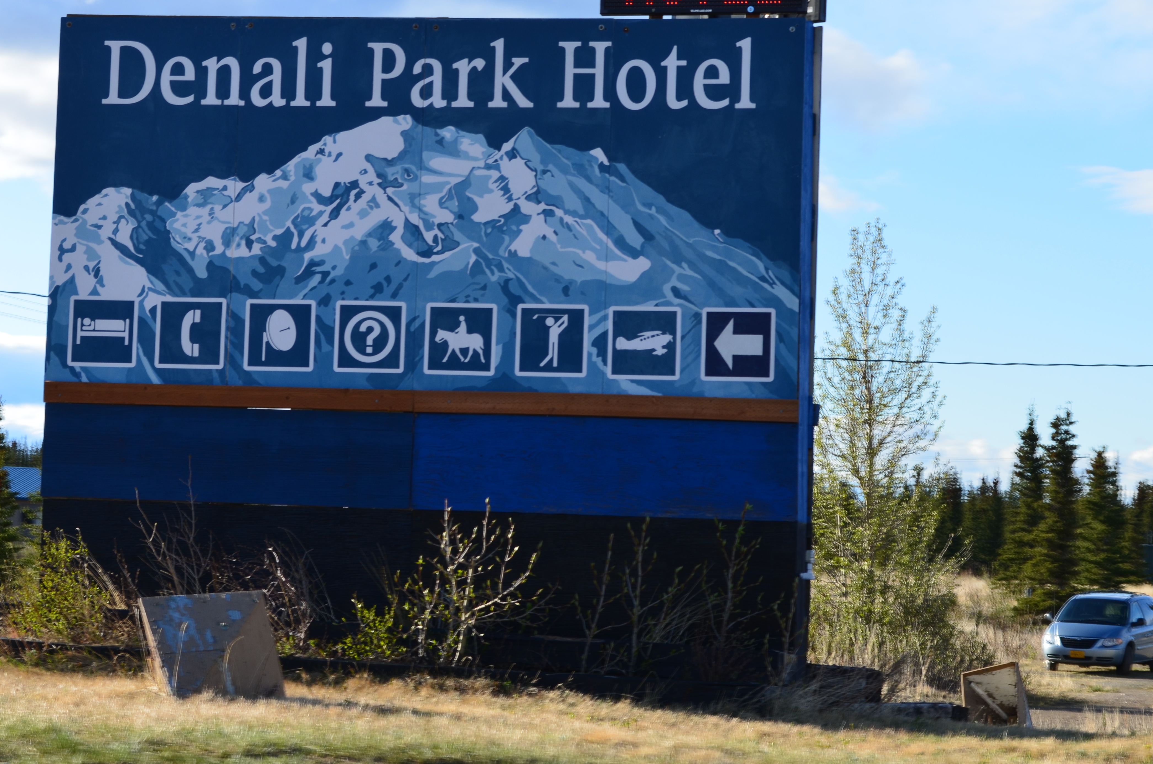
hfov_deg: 20.9
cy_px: 316
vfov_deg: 14.0
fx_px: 3119
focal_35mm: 98
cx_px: 504
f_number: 11
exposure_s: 1/125
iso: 180
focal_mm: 55
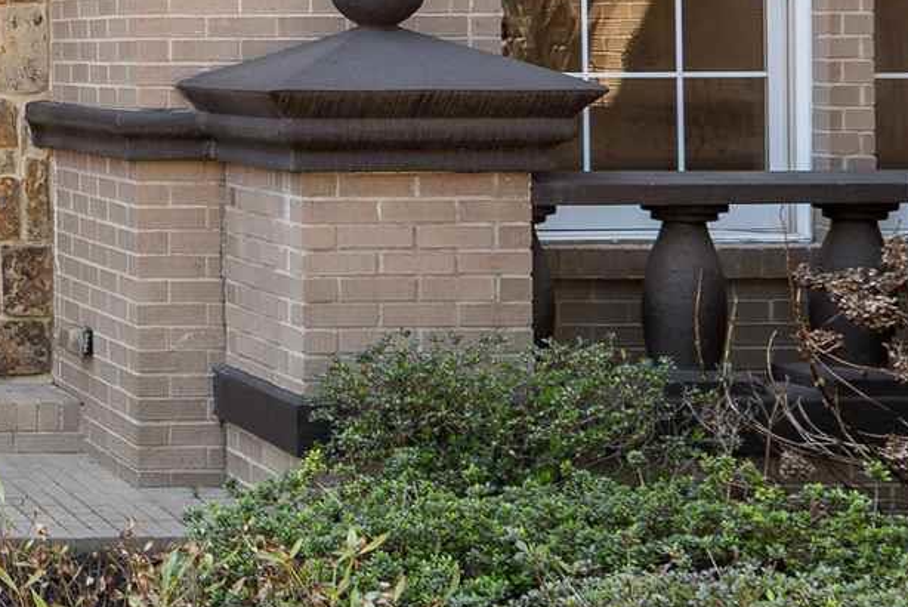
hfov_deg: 20.1
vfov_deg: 15.9
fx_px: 2145
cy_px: 55
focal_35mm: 85
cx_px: -515
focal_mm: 17
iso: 160
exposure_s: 1/80
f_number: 5.6
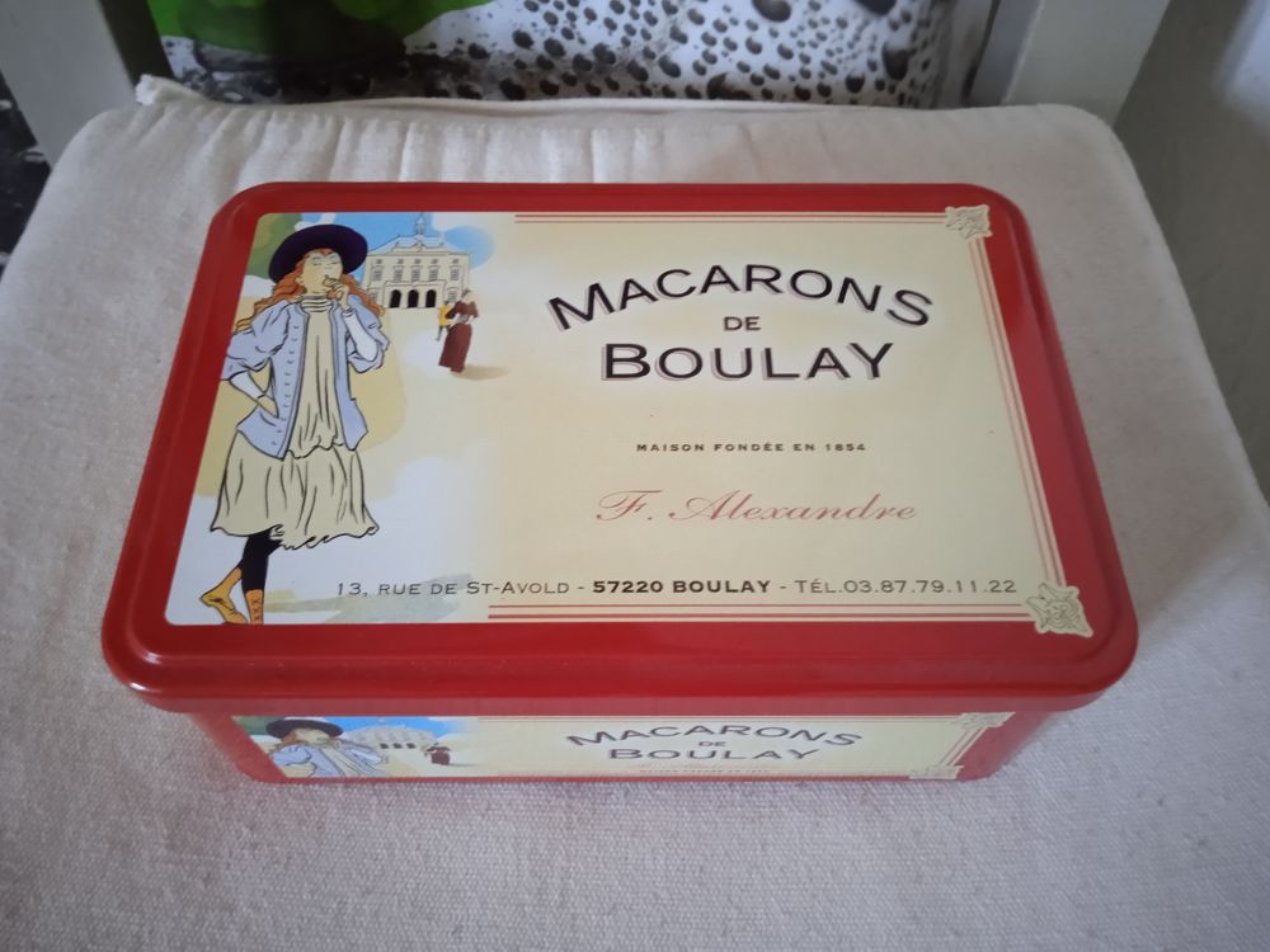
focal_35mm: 28
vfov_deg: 49.7
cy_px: 476
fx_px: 1027
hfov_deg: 63.4
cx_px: 635
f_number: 2.2
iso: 1806
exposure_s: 1/14.3
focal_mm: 3.43
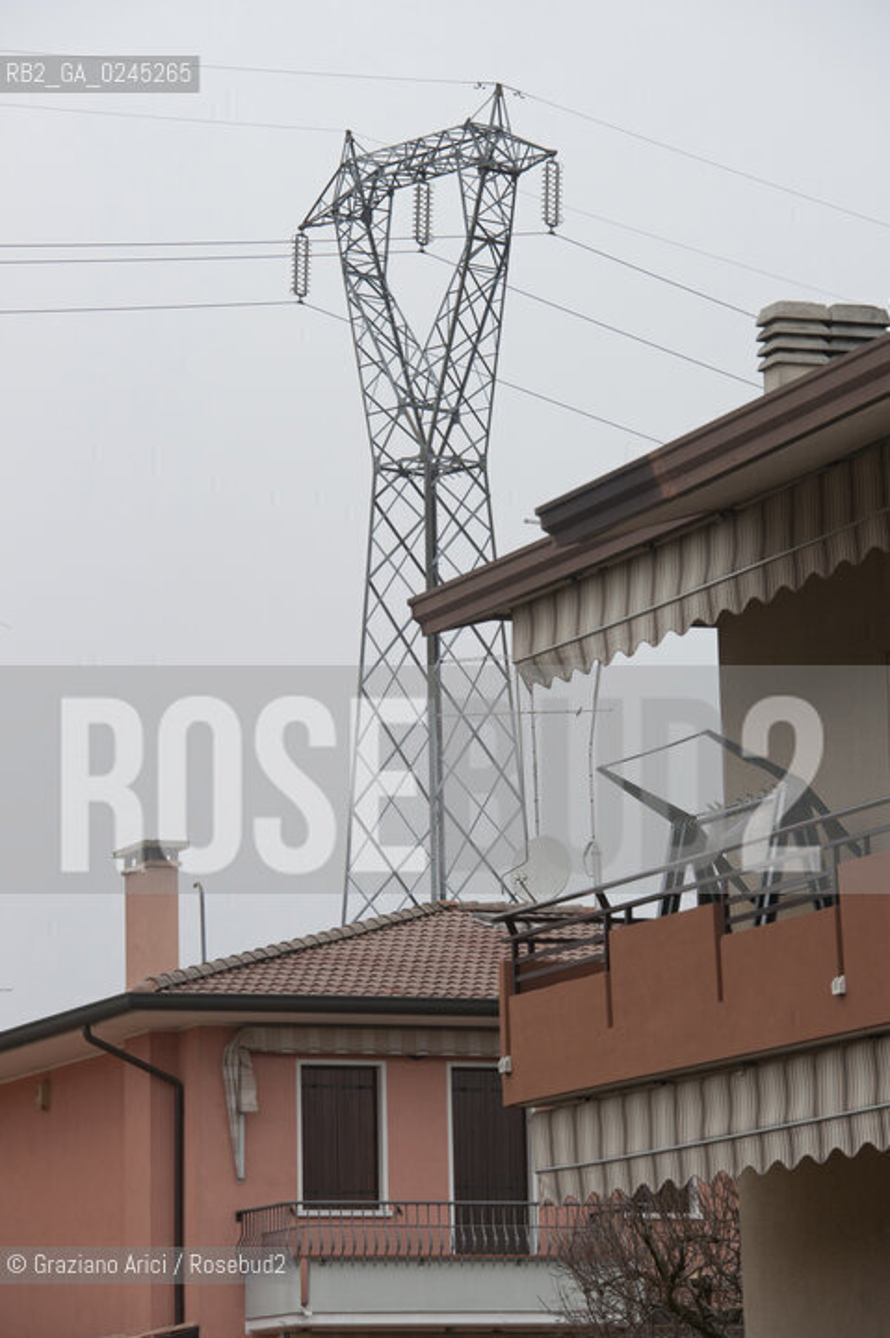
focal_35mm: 150
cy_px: 669
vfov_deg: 13.7
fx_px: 5570
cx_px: 445
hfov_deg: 9.1
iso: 800
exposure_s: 1/250
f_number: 8
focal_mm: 150
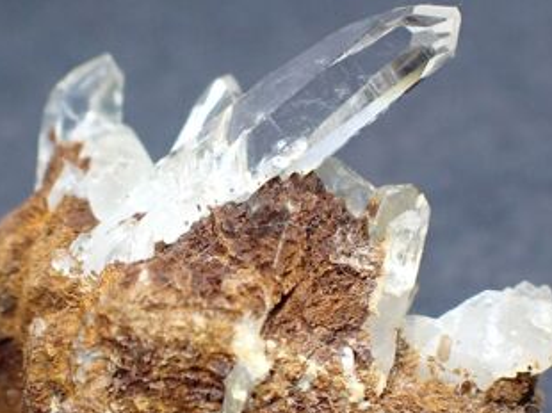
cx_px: 249
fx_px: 2470
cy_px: 290
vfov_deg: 9.6
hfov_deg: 12.8
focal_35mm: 155
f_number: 4.9
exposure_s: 1/100
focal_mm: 18
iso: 1000
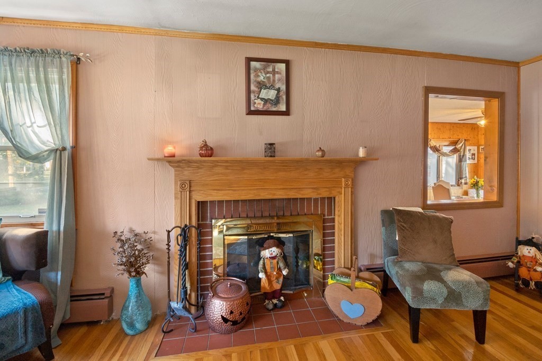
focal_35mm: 15
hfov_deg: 100.4
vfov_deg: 77.3
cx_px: 271
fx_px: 226
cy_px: 180
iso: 400
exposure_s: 1
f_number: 9
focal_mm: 10
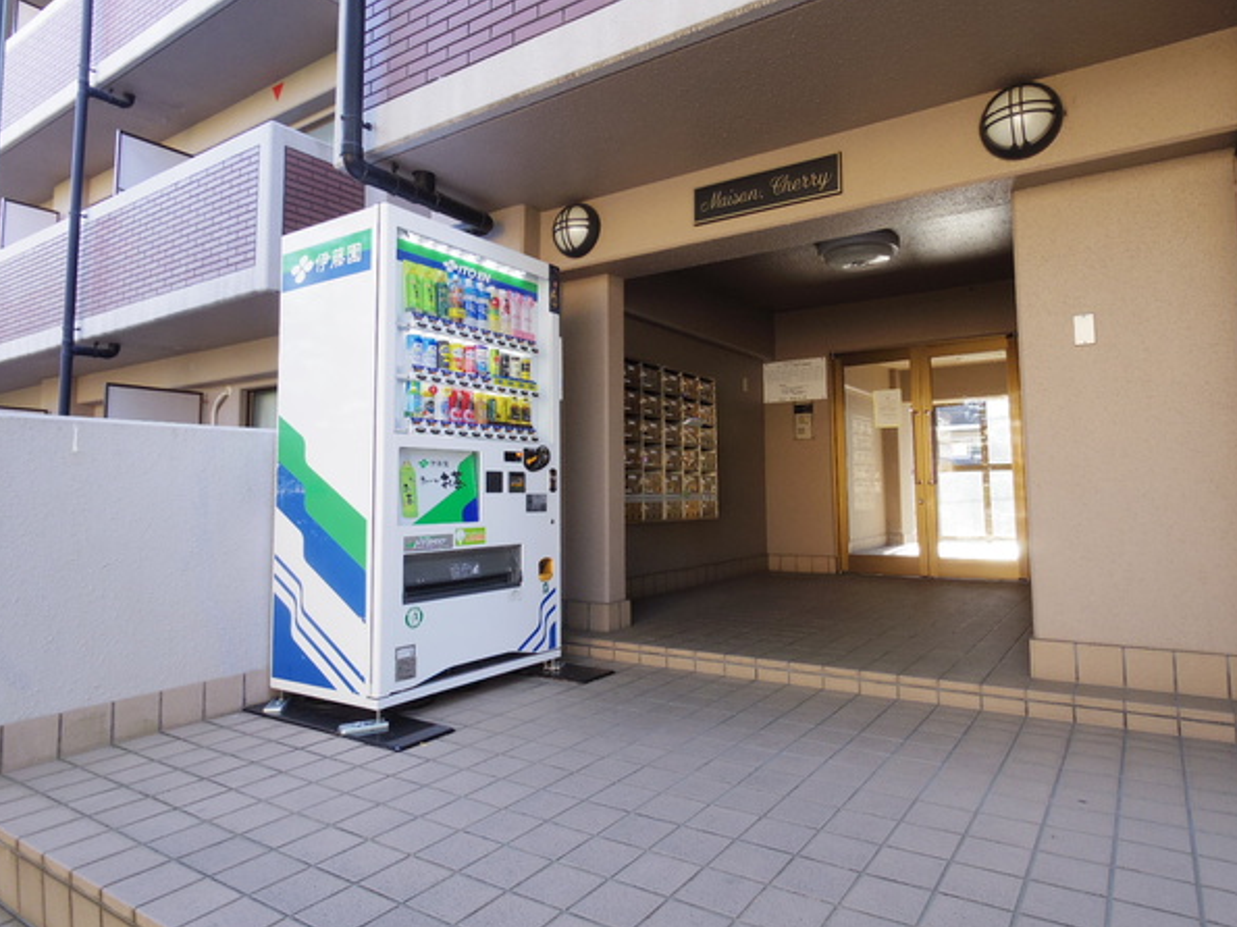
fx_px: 715
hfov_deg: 81.7
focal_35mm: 20
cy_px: 417
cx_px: 649
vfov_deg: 65.8
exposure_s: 1/60
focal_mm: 3.8
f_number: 3.7
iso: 200
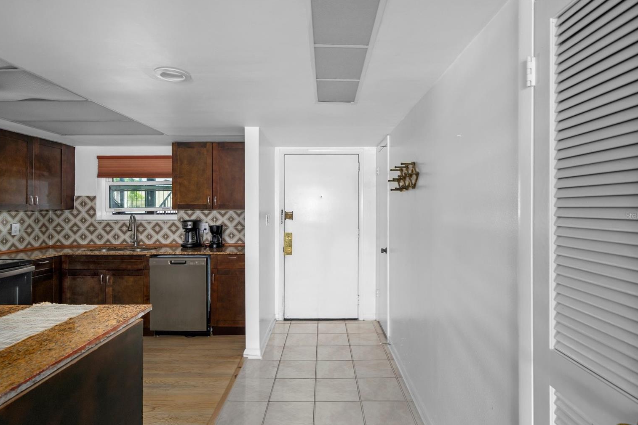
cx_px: 326
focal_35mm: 19
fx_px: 337
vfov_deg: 64.6
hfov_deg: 86.9
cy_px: 215
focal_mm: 18
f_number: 8
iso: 320
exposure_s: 2
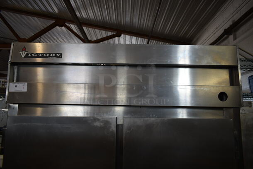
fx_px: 190
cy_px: 84
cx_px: 126
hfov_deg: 67.3
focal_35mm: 27
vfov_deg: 48.0
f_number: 3.5
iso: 140
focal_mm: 18
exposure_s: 1/30
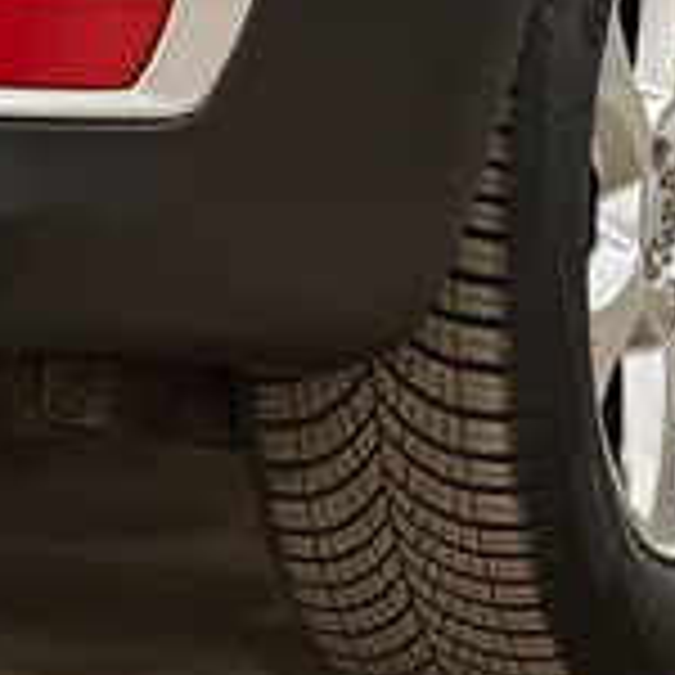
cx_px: 180
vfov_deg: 5.9
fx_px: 6530
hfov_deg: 5.9
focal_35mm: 296
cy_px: -320
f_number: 2.8
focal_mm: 9
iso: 640
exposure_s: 1/40
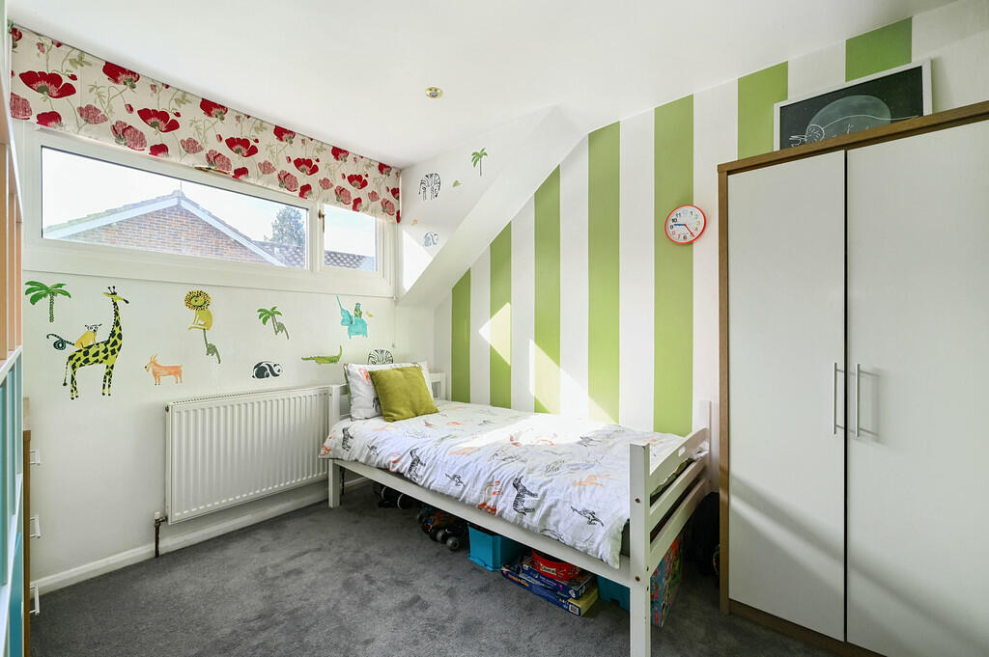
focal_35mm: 14
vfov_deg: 81.1
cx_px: 494
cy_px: 328
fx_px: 384
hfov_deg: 104.3
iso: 400
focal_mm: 14
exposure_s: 1/200
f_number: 8
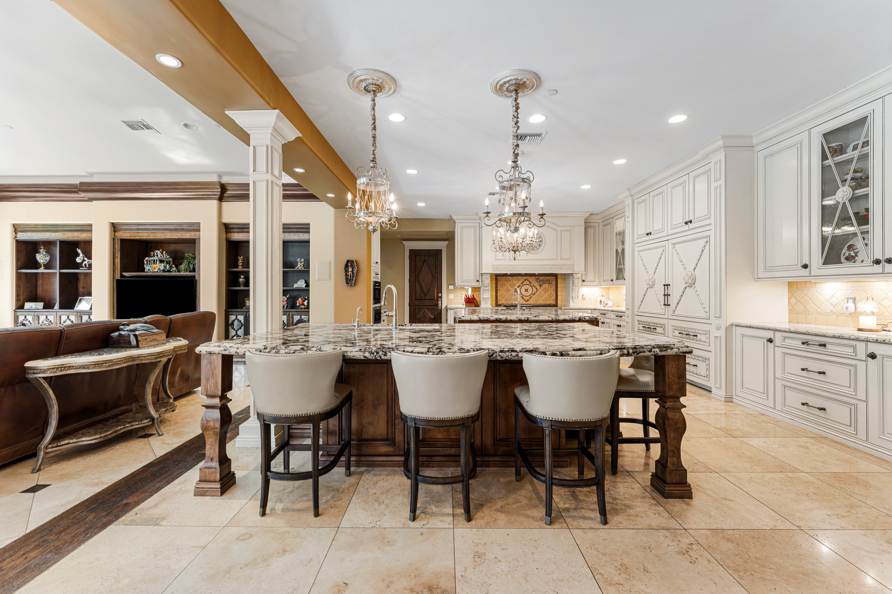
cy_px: 297
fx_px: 367
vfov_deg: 78.1
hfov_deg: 101.1
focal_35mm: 15
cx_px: 446
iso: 50
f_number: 8
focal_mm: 14.8
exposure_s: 1.6
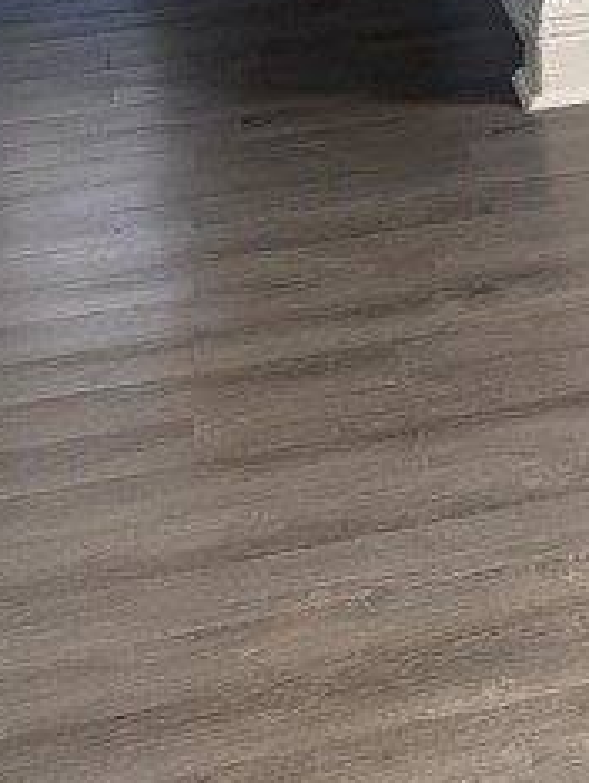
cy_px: -318
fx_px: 2378
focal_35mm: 105
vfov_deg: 17.2
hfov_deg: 12.5
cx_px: 1155
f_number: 1.78
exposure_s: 1/148
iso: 100
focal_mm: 6.76
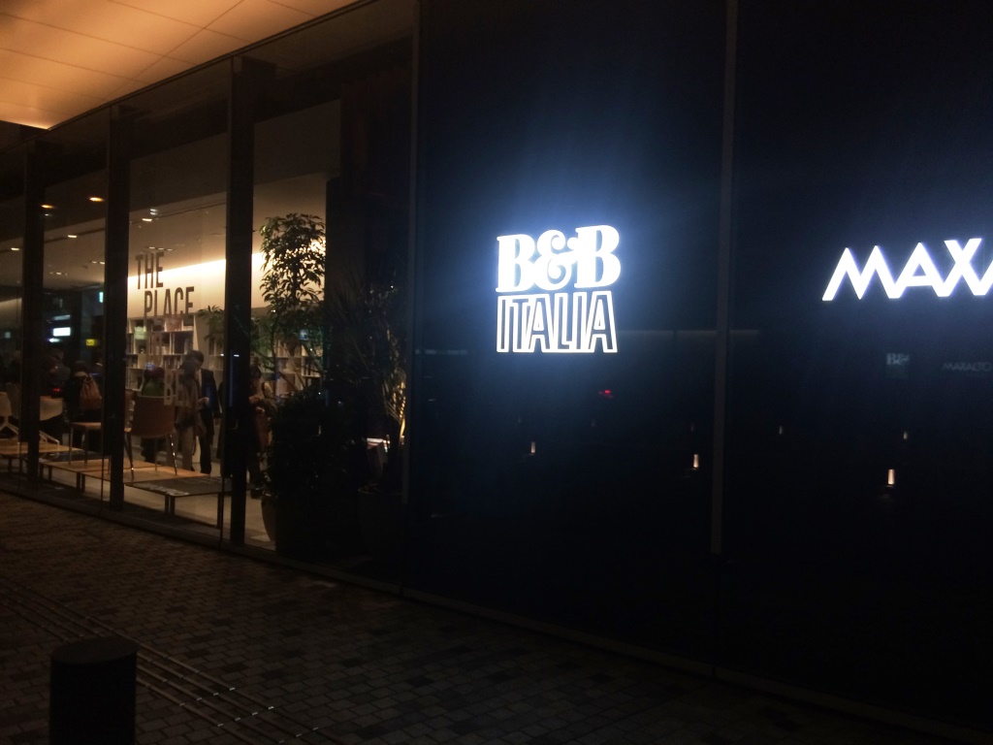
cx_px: 496
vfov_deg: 48.2
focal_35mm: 29
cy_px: 372
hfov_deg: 61.7
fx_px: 832
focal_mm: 4.15
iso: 50
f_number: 2.2
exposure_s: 1/33
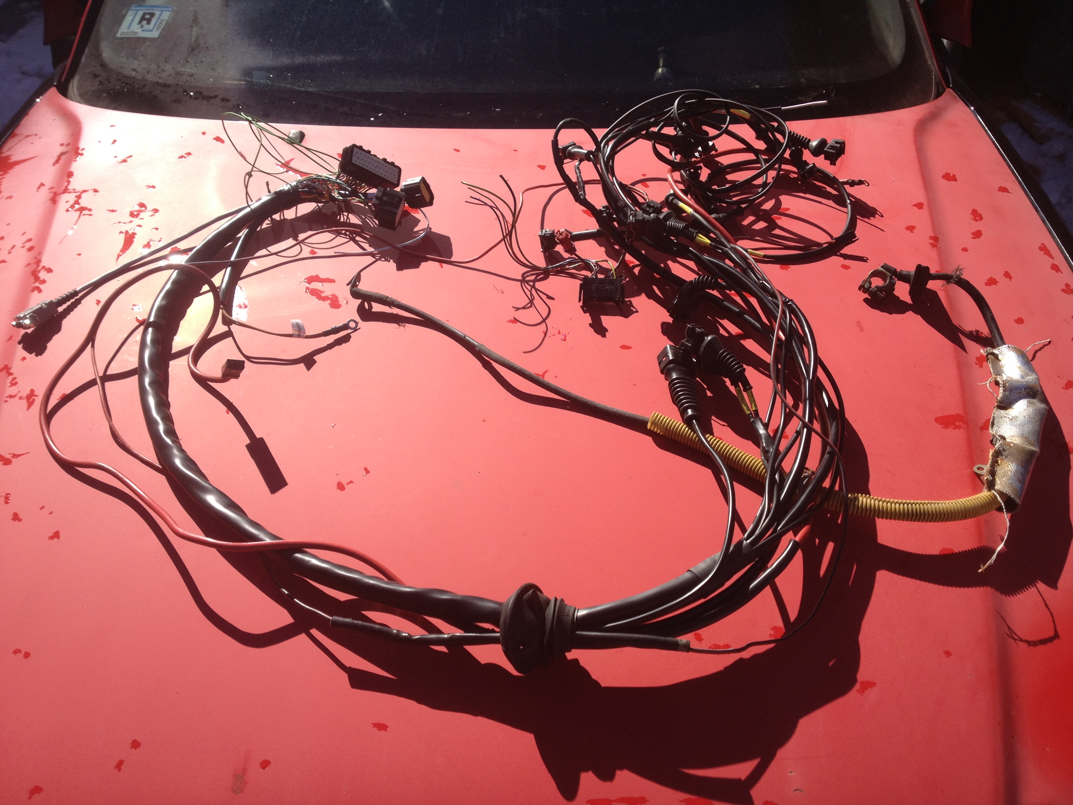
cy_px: 402
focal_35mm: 35
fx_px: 1085
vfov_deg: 40.7
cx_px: 536
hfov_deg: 52.6
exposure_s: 1/1783
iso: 64
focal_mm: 4.28
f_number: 2.4
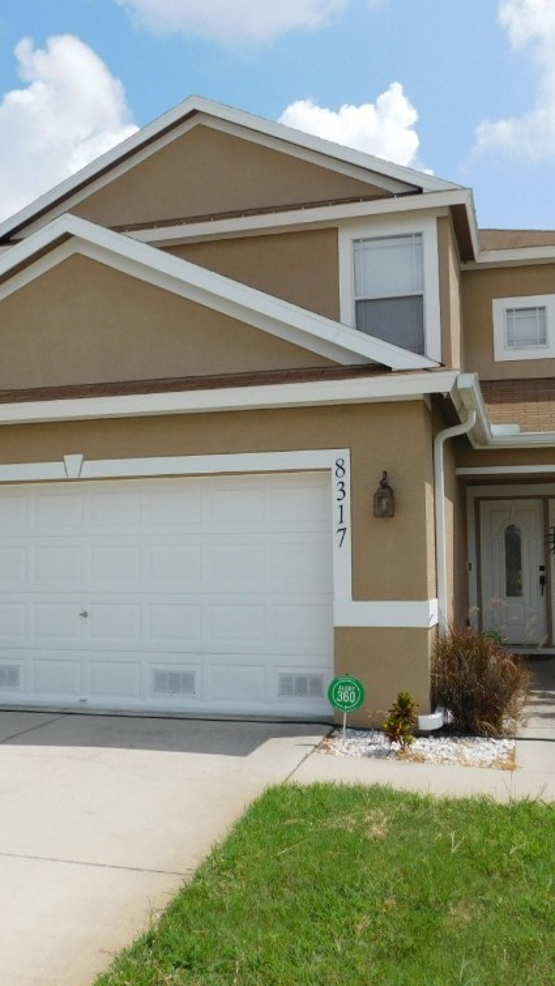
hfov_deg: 34.7
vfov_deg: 58.0
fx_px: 889
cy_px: 488
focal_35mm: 34
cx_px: 291
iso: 125
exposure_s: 1/640
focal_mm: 4
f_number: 6
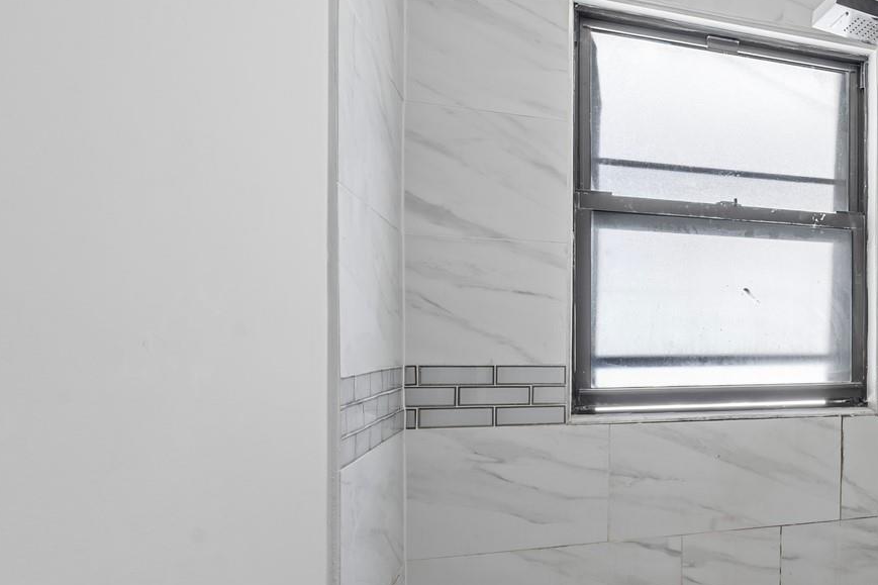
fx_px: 805
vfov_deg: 39.8
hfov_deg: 41.4
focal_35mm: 33
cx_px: 1028
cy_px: 343
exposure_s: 1/5
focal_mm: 14
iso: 400
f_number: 10
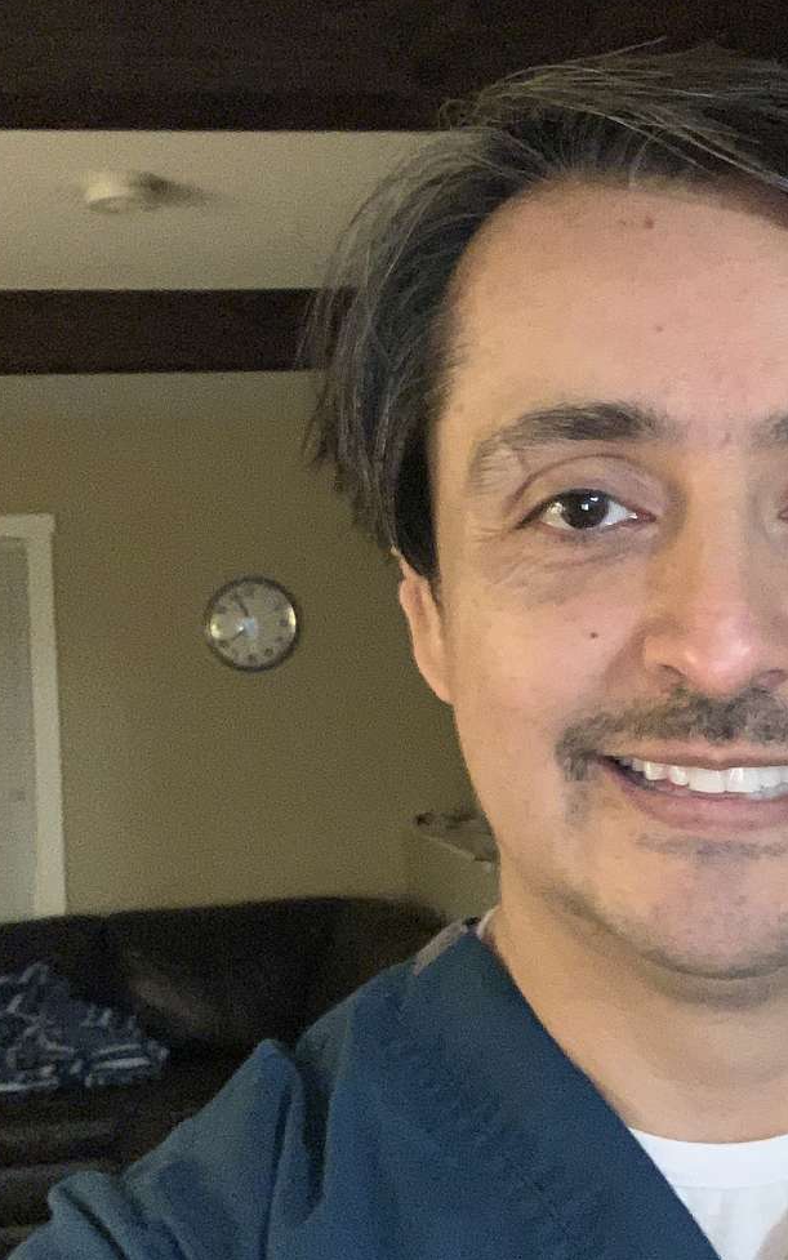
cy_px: 605
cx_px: 476
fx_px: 1717
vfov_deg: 40.3
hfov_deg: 25.8
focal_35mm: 50
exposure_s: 1/20
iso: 500
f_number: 2.2
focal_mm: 2.87
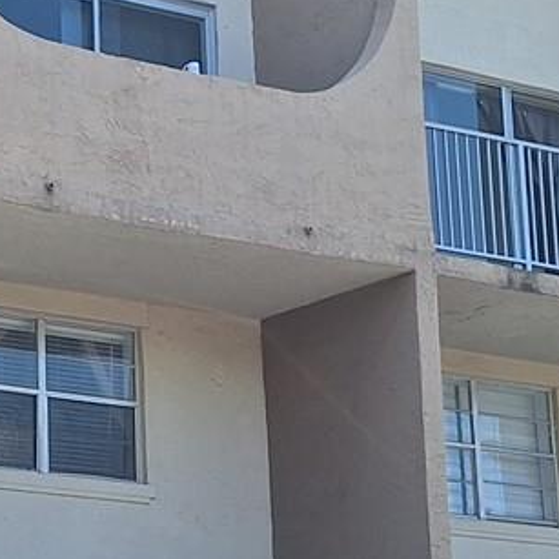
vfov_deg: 16.4
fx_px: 1937
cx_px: -229
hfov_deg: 15.4
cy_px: 410
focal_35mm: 106
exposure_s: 1/1437
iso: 40
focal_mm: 5.54
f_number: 1.8
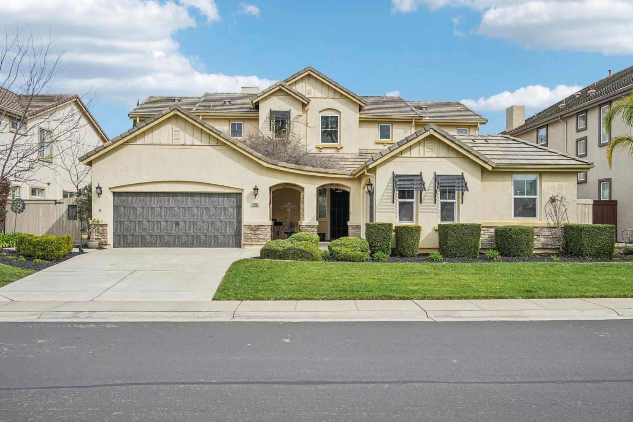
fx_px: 536
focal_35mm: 30
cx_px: 316
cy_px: 211
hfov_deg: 61.1
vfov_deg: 42.9
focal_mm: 30.5
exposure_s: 1/800
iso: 400
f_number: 9
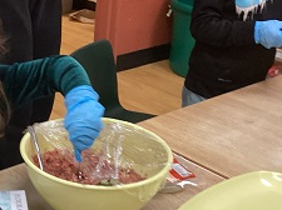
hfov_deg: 27.0
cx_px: 19
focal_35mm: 69
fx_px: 561
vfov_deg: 21.2
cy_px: 131
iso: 160
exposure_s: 1/60
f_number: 2.4
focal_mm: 3.3
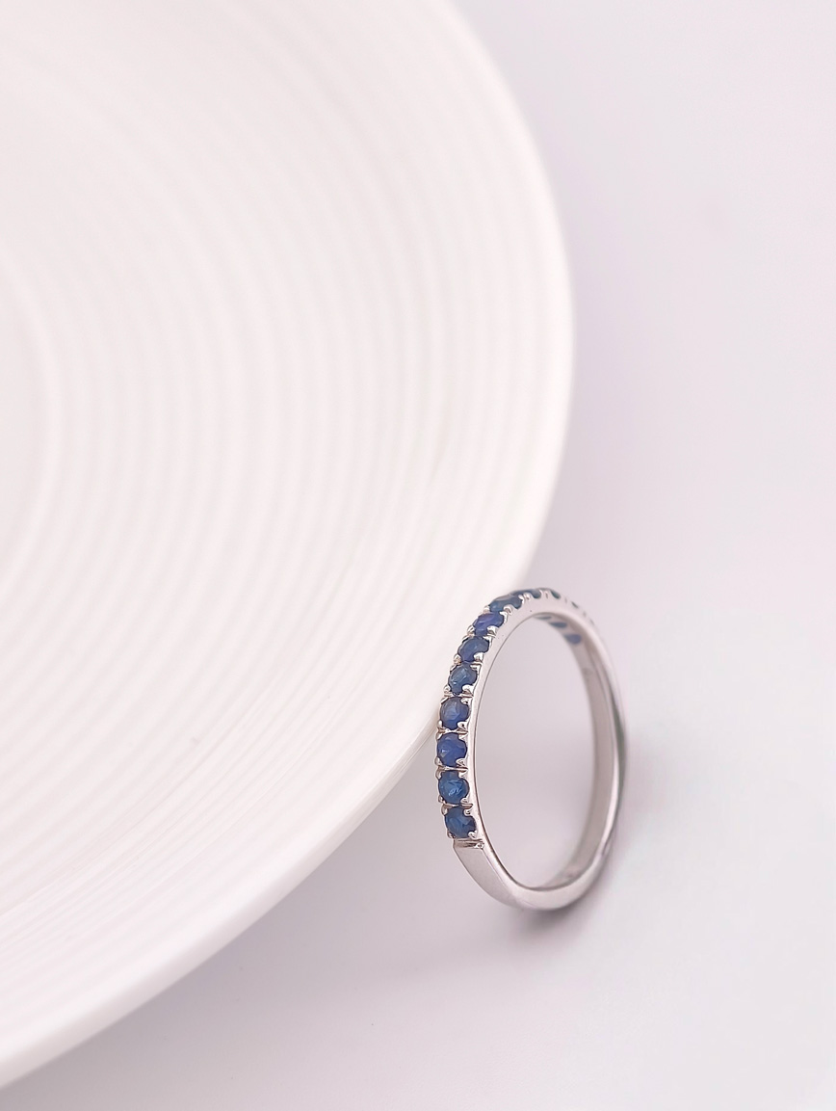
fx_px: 4497
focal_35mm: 140
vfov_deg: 14.1
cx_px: 418
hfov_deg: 10.6
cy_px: 556
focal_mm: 22.48
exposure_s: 1/200
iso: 125
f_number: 2.67
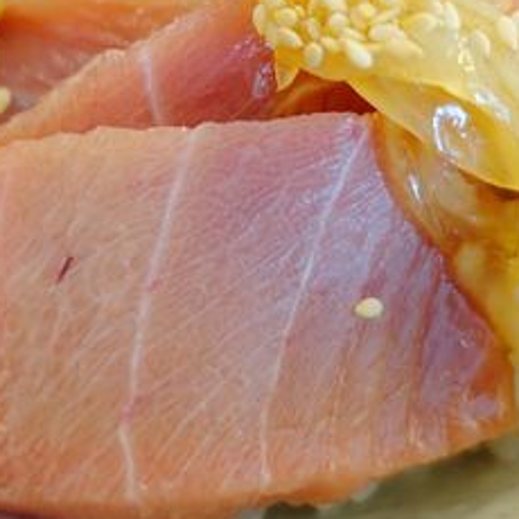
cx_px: 255
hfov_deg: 27.7
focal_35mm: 62
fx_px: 1052
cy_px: 61
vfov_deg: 26.9
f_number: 1.8
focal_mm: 8.8
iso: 160
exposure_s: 1/30
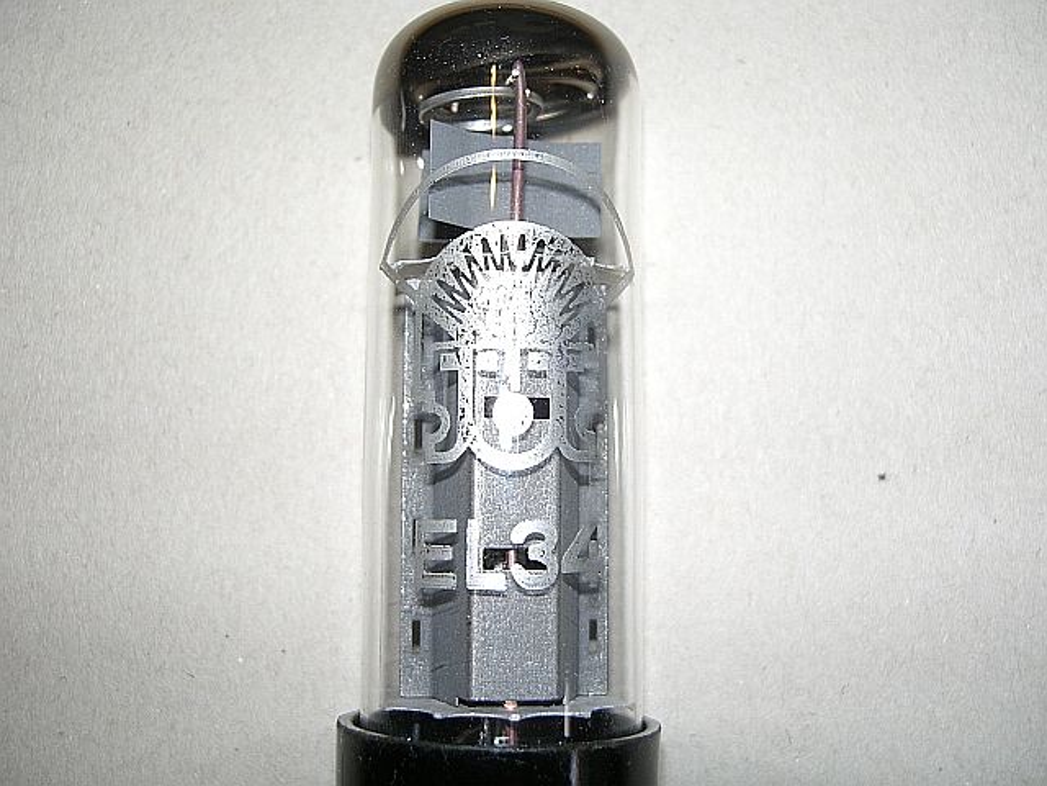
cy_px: 393
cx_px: 524
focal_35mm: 38
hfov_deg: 49.0
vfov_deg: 37.7
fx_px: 1149
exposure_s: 1/60
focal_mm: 7.9
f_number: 2.8
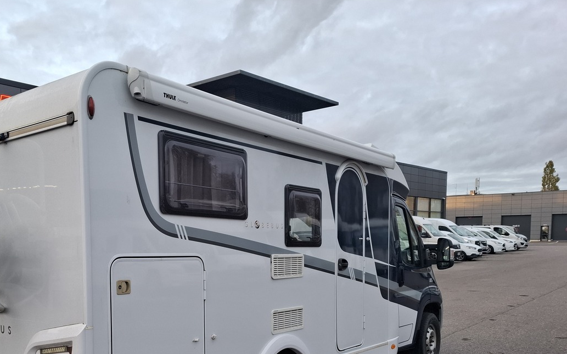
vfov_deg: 35.9
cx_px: 194
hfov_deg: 55.7
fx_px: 525
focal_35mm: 34
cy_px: 289
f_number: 1.8
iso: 50
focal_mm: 5.54
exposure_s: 1/100
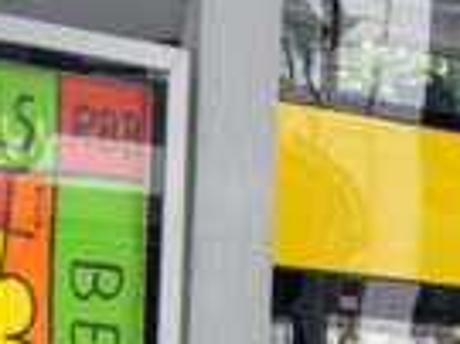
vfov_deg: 10.0
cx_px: 286
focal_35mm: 141
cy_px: 608
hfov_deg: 14.0
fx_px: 1872
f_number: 2.7
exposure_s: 1/250
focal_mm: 6.2
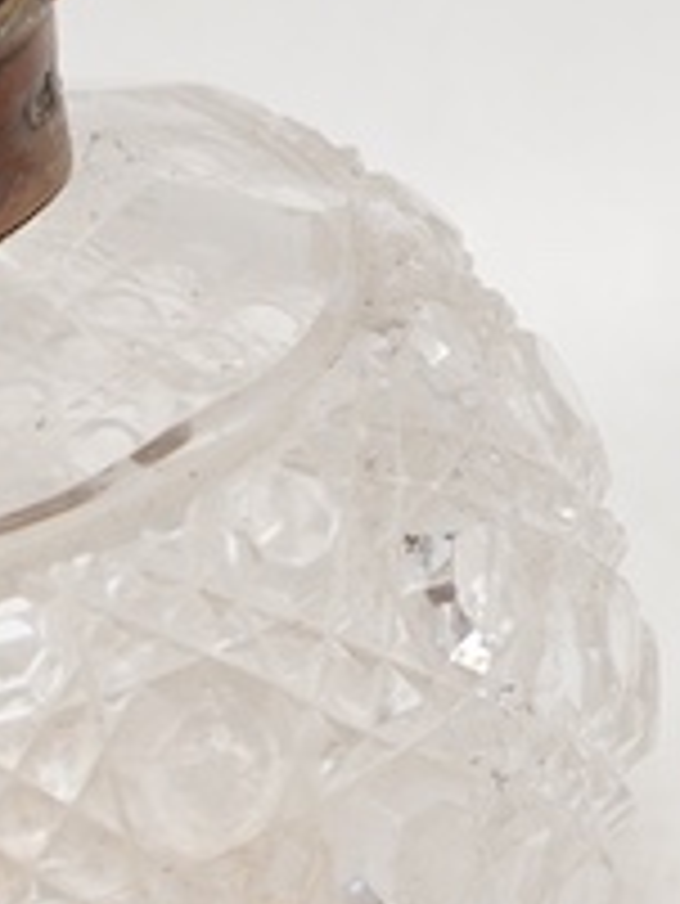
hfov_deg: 7.5
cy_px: 1034
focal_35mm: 194
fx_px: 5076
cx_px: -419
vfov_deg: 10.1
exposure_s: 1/125
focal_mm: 30
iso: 1250
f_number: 8
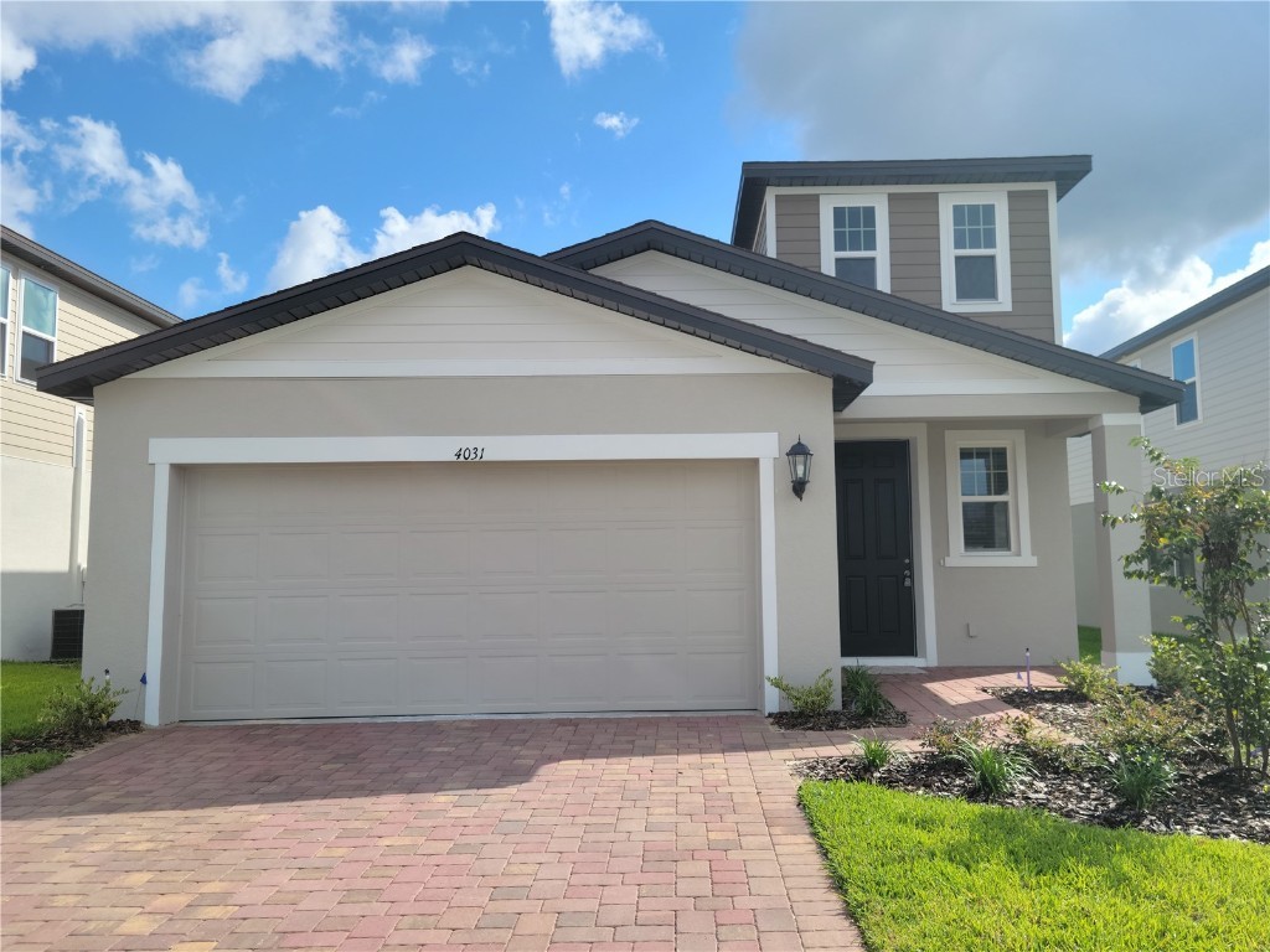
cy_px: 476
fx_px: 1027
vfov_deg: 49.7
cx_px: 635
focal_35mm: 28
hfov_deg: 63.4
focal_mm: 5.9
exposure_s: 1/863
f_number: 2
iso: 25
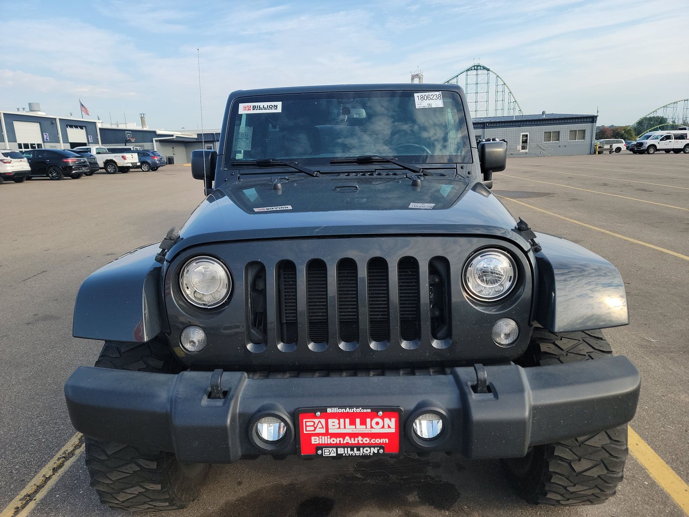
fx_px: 478
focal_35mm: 24
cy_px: 258
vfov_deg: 56.8
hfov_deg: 71.6
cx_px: 344
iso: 50
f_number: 1.8
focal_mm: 6.7
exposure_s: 1/344
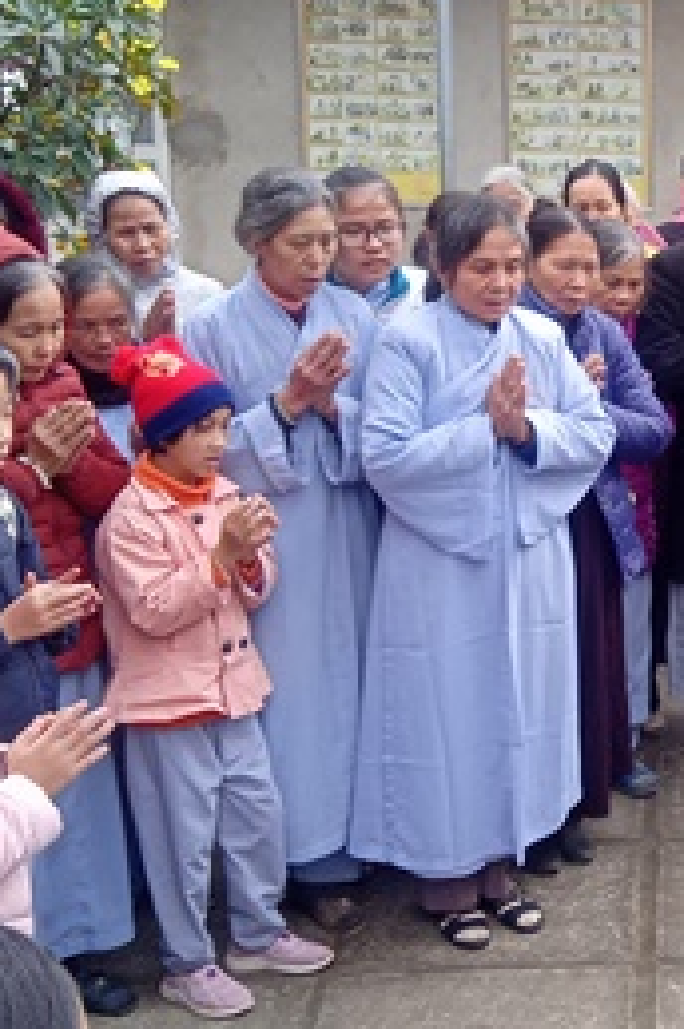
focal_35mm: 68
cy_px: 473
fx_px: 1943
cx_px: 879
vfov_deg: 29.7
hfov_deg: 18.6
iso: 133
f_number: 2.2
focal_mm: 3.46
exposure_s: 1/50
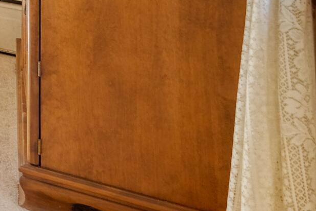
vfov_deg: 14.5
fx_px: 641
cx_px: -442
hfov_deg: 15.2
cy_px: -245
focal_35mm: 73
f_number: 4
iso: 800
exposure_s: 1/17
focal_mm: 10
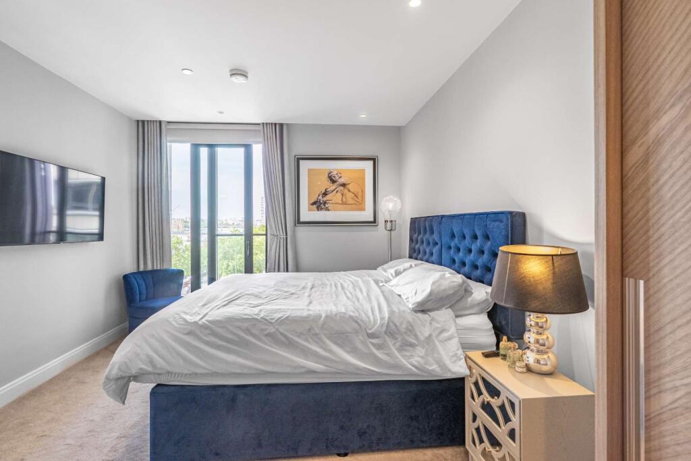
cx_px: 346
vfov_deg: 73.8
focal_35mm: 16
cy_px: 230
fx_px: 307
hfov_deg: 96.7
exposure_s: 1/350
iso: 1000
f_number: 8
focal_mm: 16
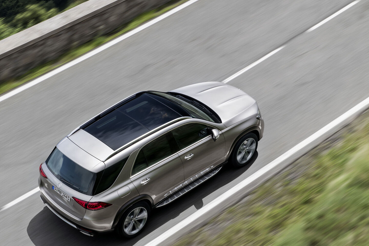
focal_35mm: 88
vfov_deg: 15.5
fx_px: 902
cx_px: 152
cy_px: 141
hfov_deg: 23.1
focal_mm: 66
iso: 100
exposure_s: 1/6
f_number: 11
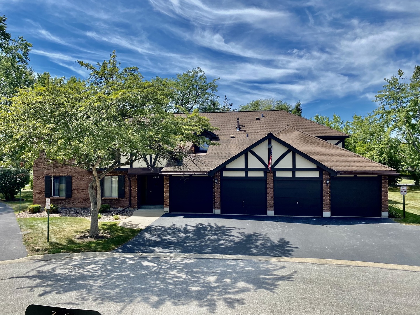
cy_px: 158
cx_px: 210
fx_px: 315
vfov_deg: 53.1
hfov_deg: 67.3
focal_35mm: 26
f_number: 1.8
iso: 32
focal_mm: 4.25
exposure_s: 1/2817
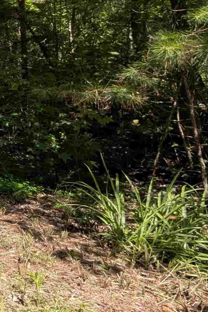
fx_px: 312
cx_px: -229
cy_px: 102
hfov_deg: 18.2
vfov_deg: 52.0
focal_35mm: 36
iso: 48
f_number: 1.7
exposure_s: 1/1065
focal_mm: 2.02
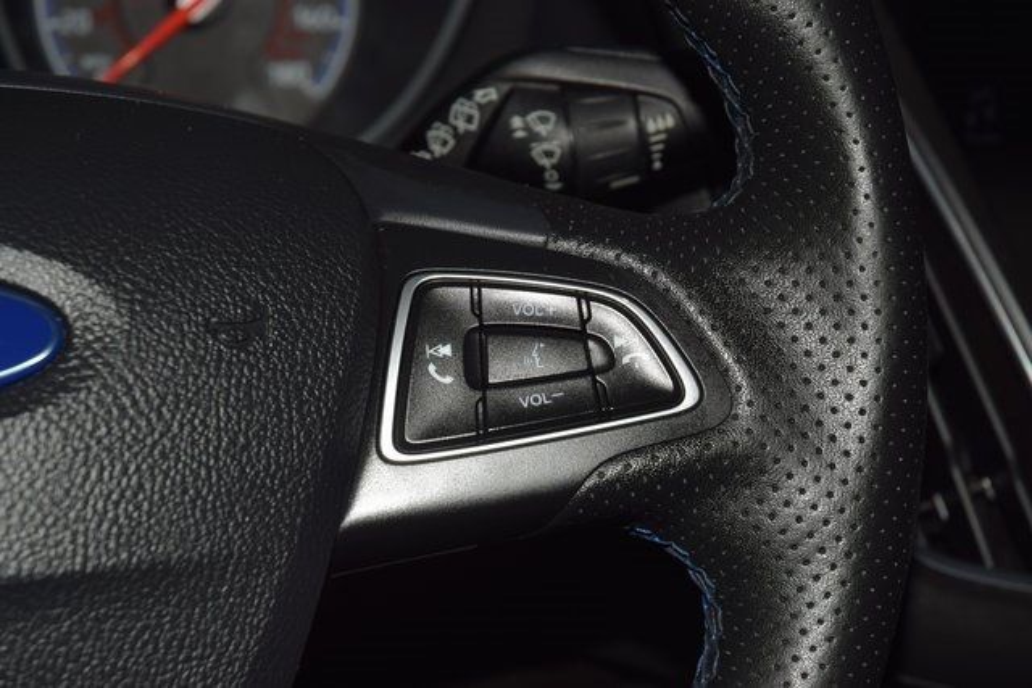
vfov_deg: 13.0
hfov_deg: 19.5
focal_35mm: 105
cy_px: 344
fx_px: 3010
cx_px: 516
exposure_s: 1/125
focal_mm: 70
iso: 100
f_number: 8
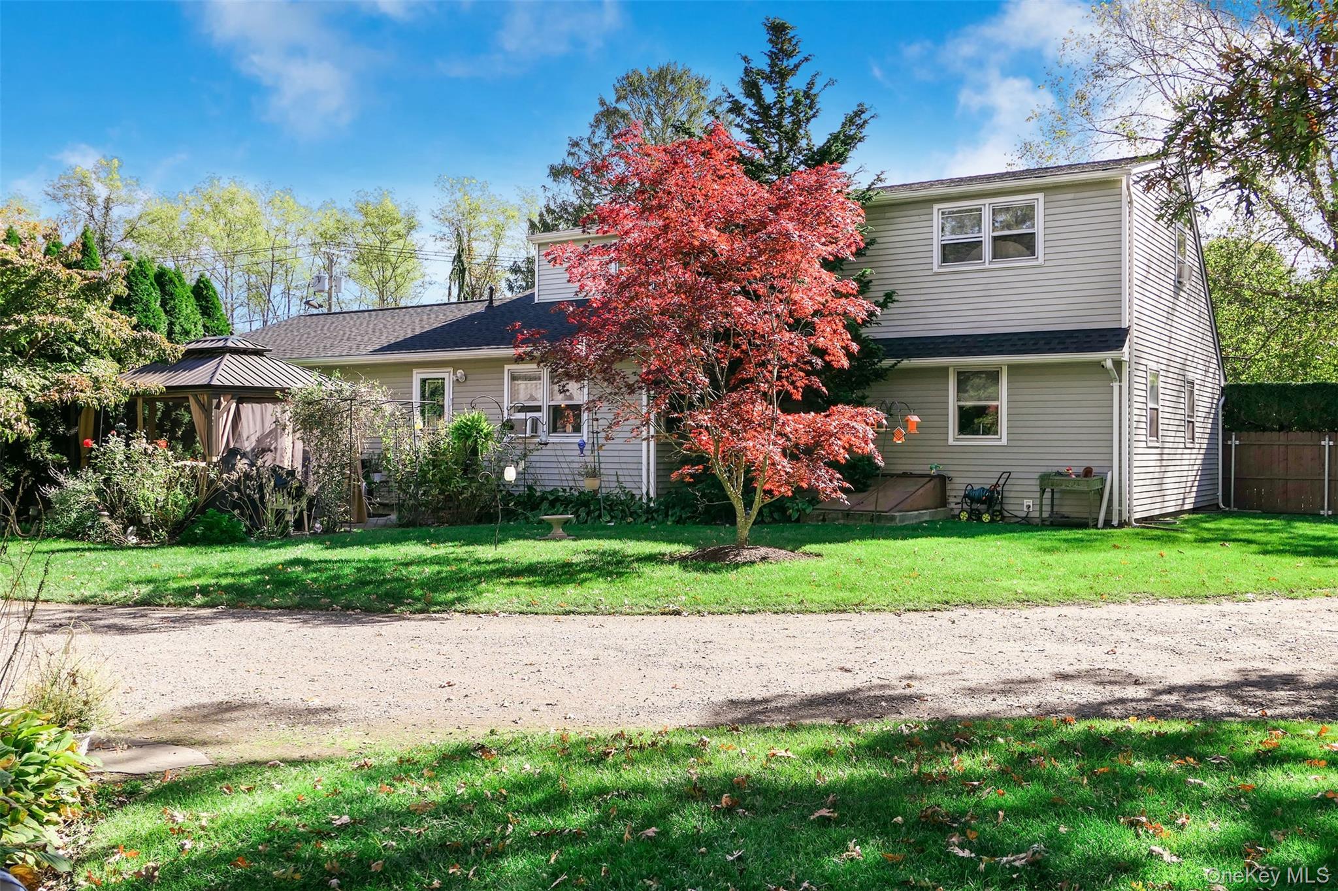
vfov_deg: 41.1
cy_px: 446
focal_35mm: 32
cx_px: 669
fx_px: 1189
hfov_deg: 58.7
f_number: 2.8
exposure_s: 1/800
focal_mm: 11.8
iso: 125
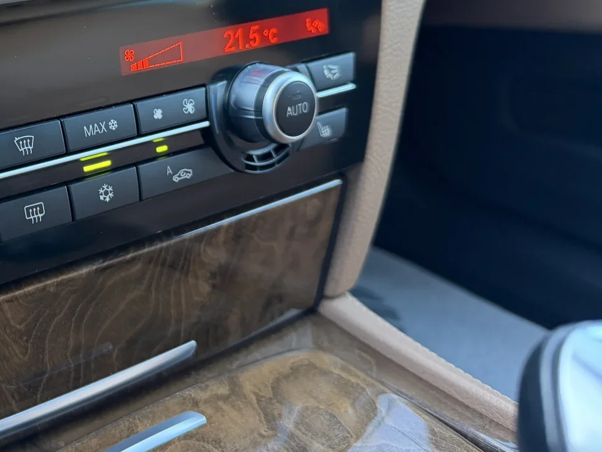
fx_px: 817
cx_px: 45
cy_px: 60
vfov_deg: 29.8
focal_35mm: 47
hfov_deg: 37.4
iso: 250
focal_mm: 6.76
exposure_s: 1/60
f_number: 1.78
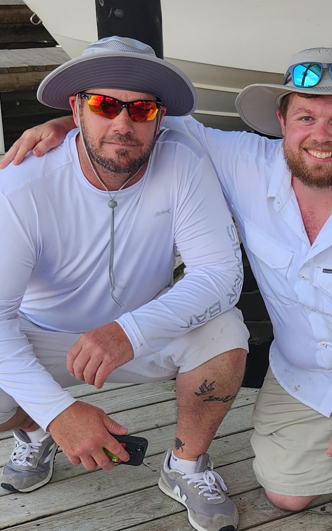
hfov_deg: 17.0
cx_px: 283
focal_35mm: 76
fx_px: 1100
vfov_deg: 26.7
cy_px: 421
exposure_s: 1/299
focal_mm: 5.4
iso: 20
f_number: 1.8
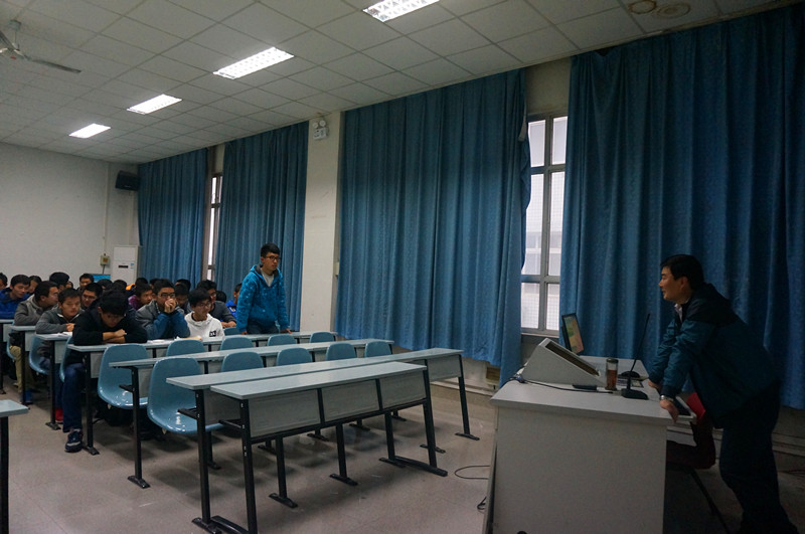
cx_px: 402
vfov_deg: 53.0
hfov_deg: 73.8
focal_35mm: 24
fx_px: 536
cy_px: 267
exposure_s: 1/160
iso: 2500
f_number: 4
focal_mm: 16
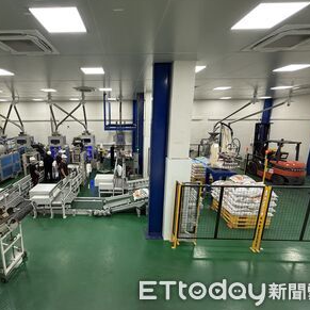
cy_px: 152
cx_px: 120
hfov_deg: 82.7
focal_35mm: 17
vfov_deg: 84.0
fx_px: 172
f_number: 2.2
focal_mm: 2.22
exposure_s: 1/60
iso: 200
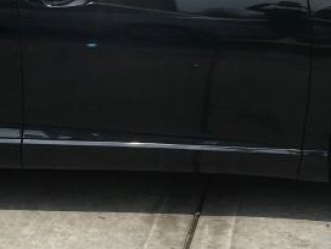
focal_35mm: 109
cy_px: 6
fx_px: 1042
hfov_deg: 18.0
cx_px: 101
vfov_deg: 13.4
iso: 25
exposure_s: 1/1603
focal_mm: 4.15
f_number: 2.2
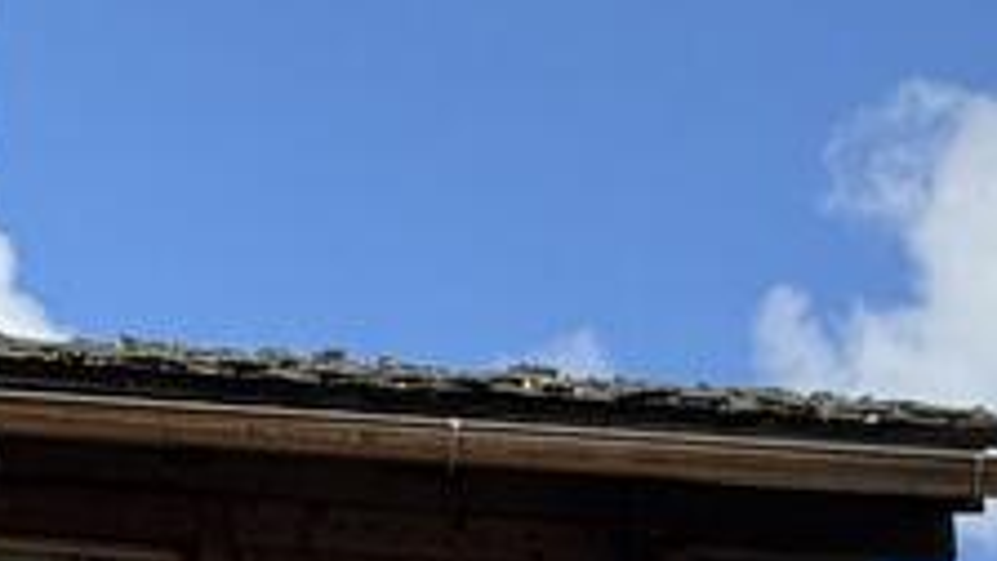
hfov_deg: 8.8
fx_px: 6371
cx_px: 1266
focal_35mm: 241
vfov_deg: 4.8
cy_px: 1825
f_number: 1.78
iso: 64
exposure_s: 1/3610
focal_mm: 6.76
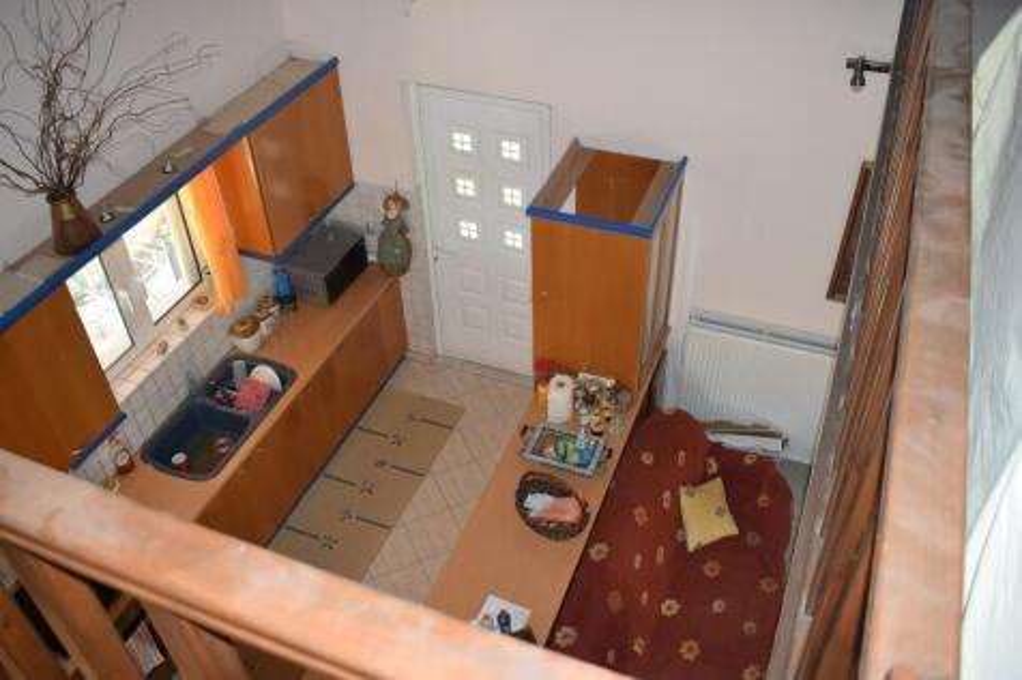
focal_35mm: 32
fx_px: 894
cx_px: 511
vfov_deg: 41.7
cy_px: 340
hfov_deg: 59.5
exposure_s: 1/80
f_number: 4.5
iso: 800
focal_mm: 21
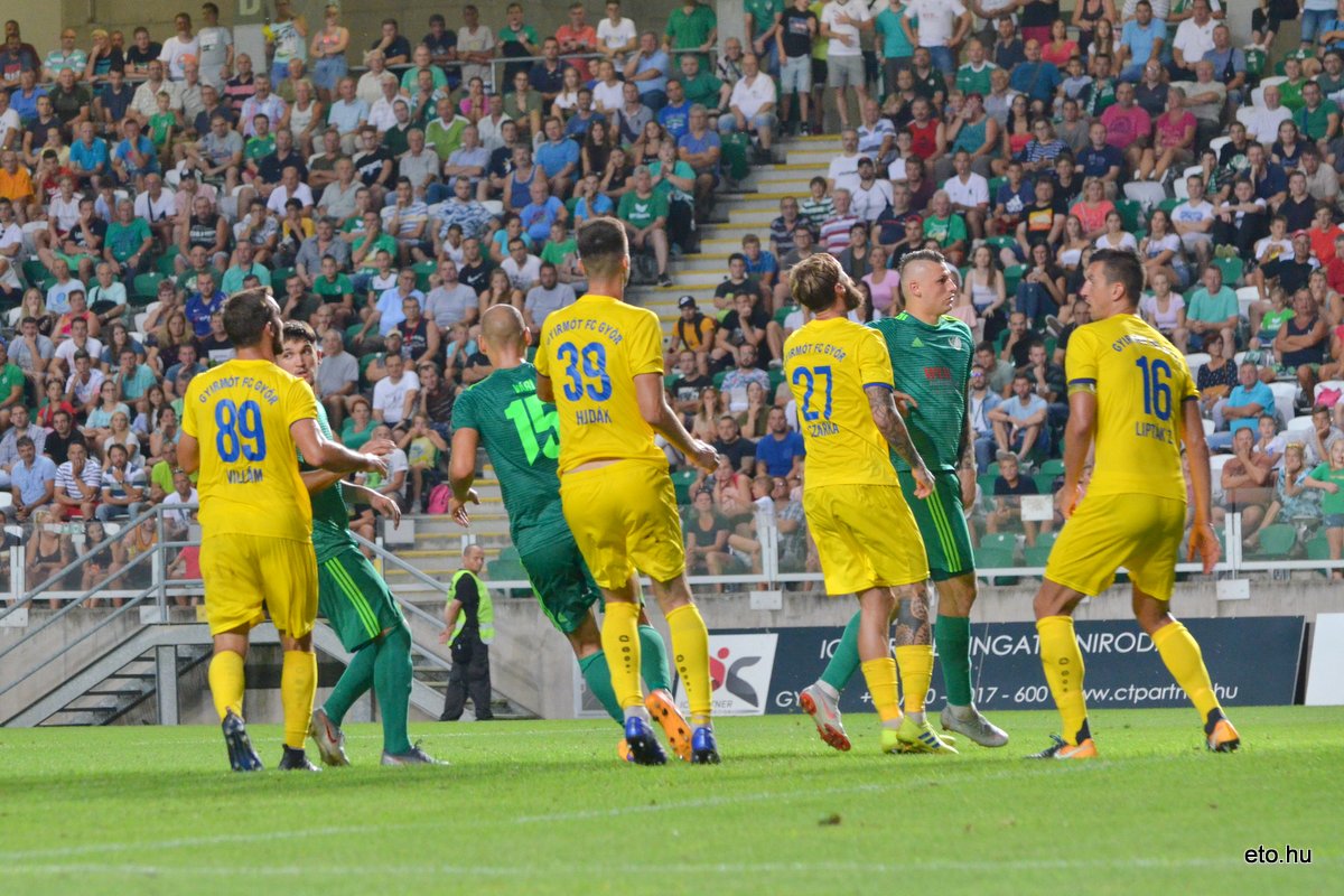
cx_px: 672
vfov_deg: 7.9
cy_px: 448
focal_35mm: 174
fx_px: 6495
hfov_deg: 11.8
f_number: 4.8
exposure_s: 1/320
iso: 2000
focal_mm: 116
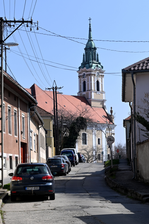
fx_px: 541
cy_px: 175
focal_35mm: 87
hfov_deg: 15.7
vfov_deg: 23.1
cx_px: 63
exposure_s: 1/160
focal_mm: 42
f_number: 8
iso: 50
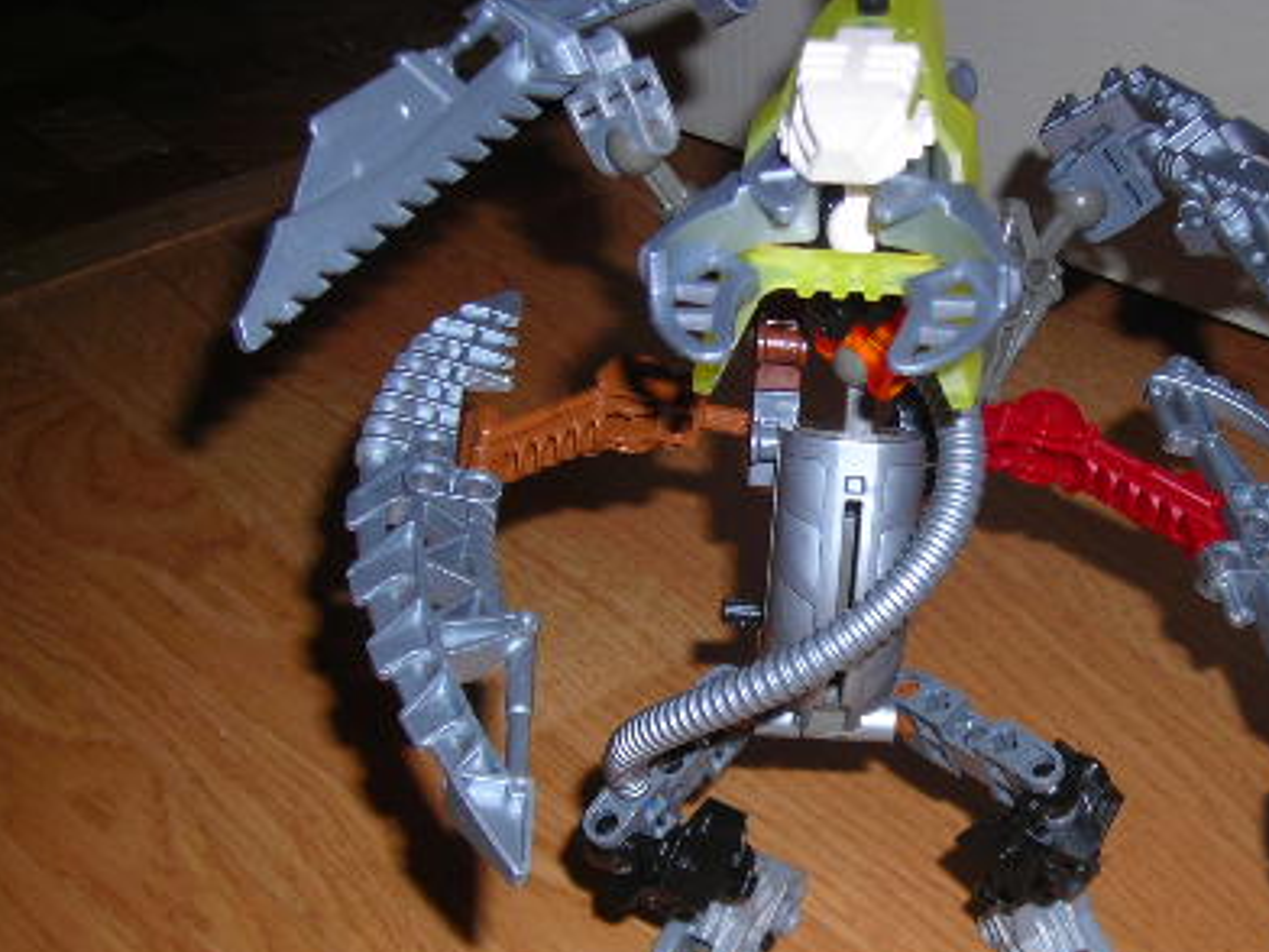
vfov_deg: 23.6
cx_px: 945
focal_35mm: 62
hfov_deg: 30.7
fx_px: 2273
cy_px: 560
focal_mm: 6.3
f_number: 6.4
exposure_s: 1/60.1
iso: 50
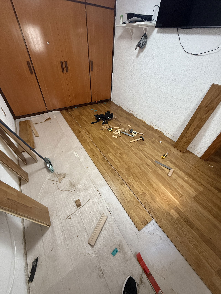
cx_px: 110
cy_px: 147
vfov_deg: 102.1
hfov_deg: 85.7
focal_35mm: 14
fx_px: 119
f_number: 2.2
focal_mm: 2.22
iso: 320
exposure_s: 1/69
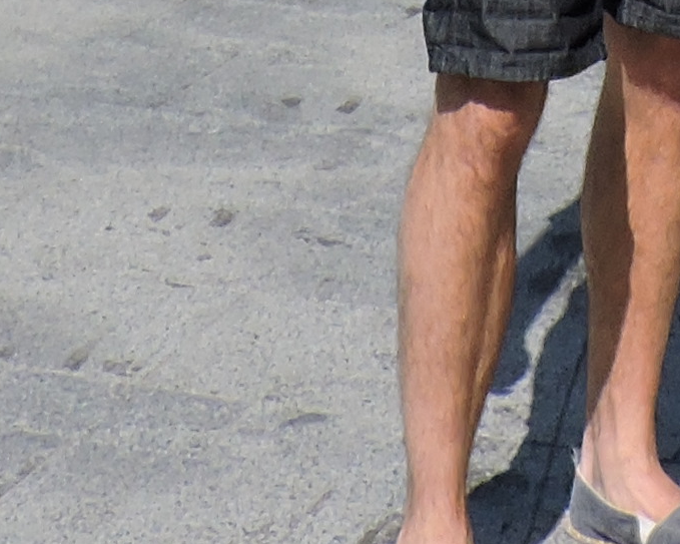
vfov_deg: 8.3
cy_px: -1038
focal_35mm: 159
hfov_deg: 12.1
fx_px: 3199
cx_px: 510
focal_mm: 4.3
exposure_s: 1/1250
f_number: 3.7
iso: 100
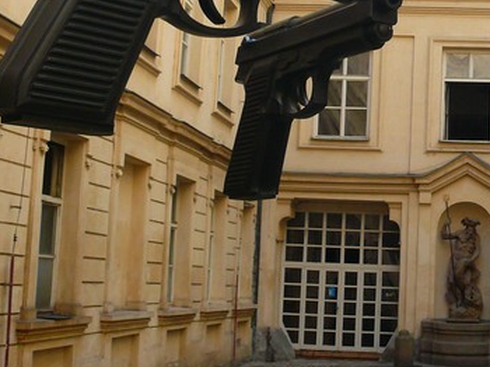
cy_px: 97
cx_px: 466
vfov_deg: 19.5
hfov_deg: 25.0
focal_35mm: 75
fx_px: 1061
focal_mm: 7.4
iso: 200
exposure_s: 1/125
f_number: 2.8
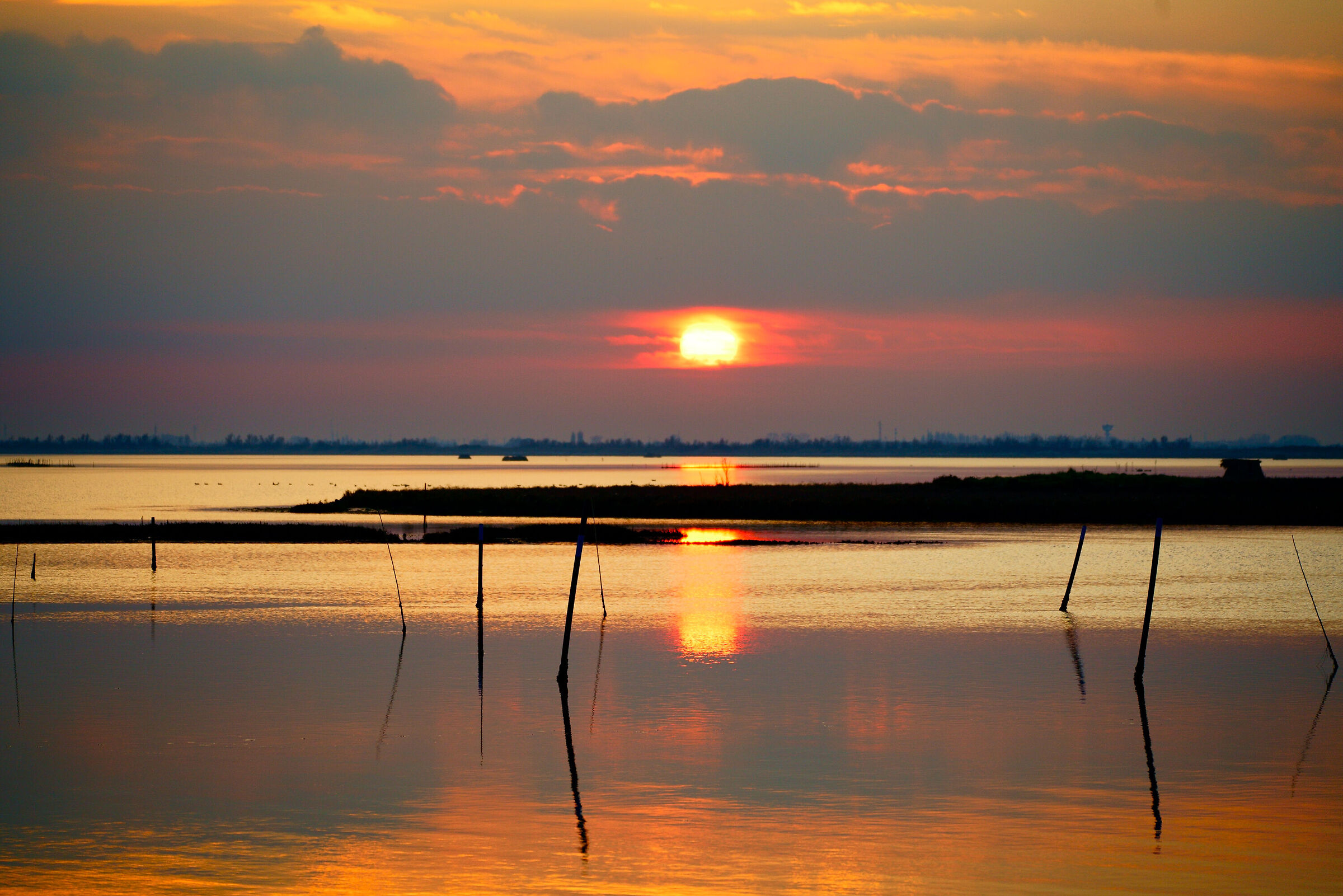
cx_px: 672
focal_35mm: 152
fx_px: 5671
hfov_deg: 13.5
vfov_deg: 9.0
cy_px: 448
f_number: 5.6
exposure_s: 1/400
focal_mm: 152
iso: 250
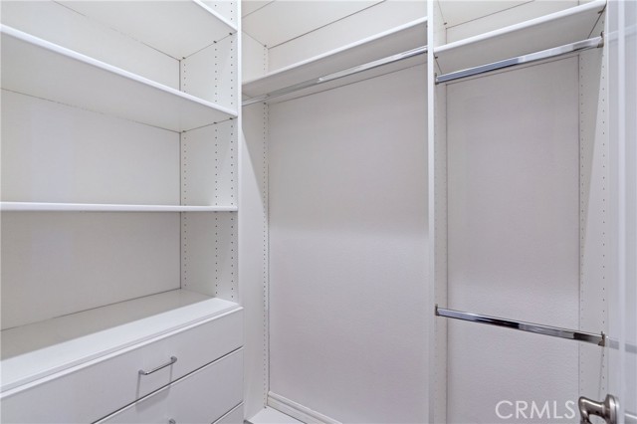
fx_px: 283
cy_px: 212
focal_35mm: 16
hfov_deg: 96.8
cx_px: 318
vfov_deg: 73.7
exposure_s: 1/50
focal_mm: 16
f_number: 3.5
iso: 125
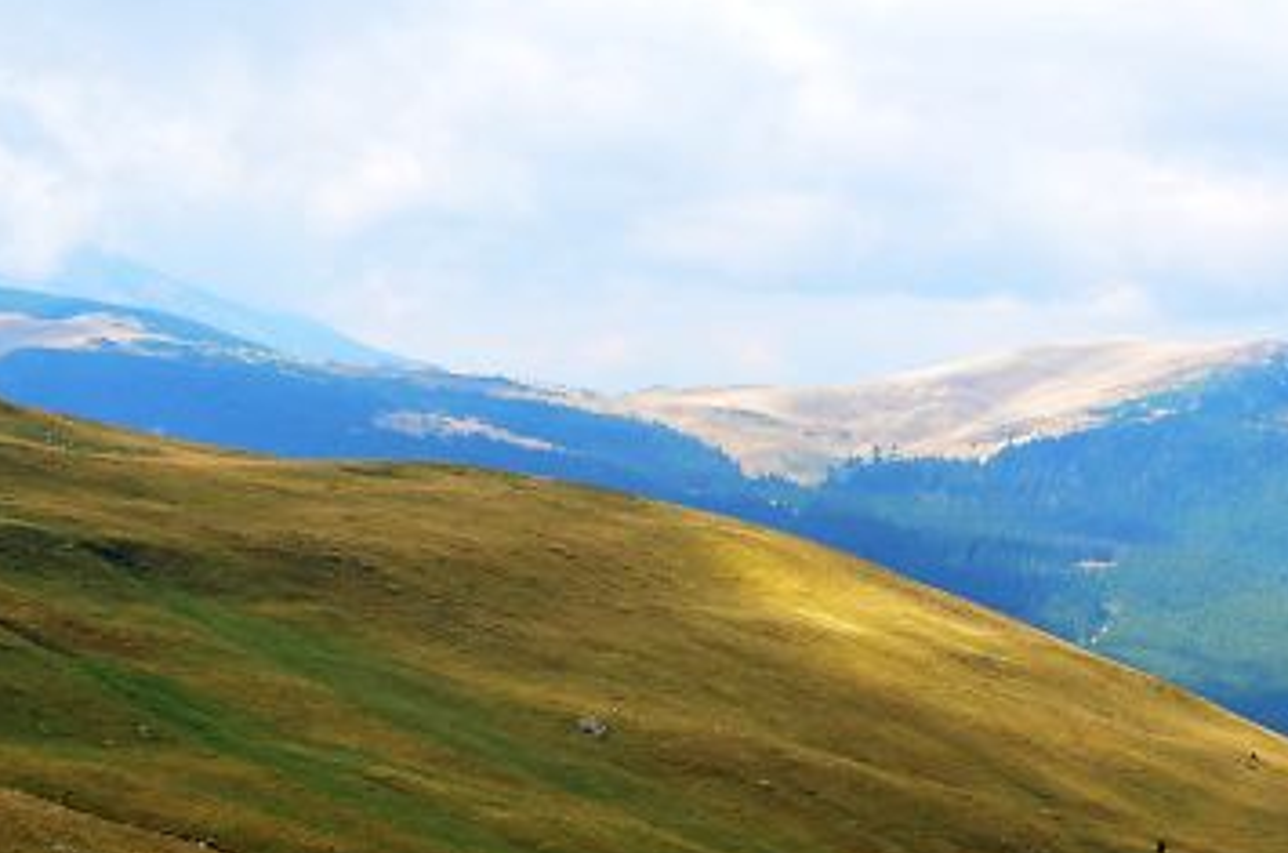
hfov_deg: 29.4
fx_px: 2392
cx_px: 1059
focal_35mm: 67
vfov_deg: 20.2
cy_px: 396
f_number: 8
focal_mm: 18
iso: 500
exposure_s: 1/500
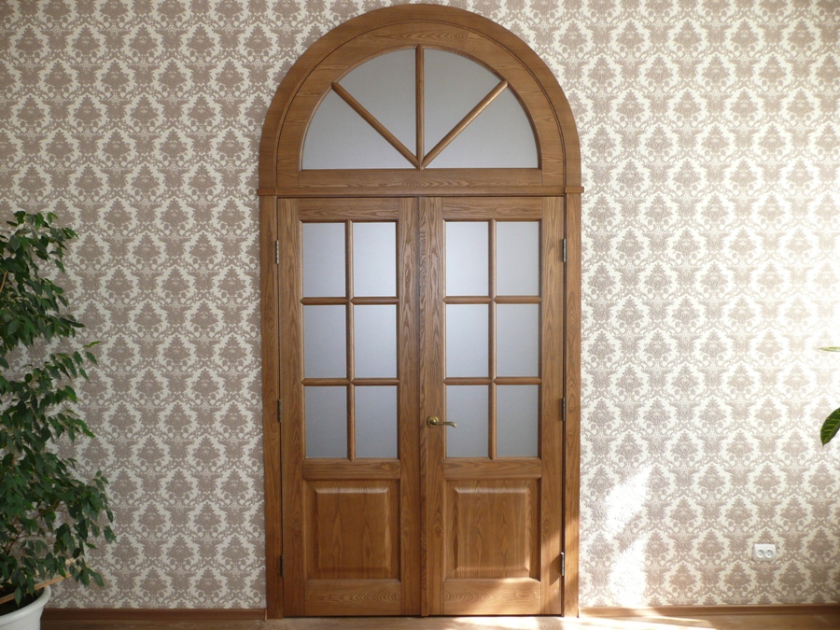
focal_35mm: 28
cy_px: 315
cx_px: 420
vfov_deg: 49.7
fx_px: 679
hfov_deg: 63.4
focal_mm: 4.6
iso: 125
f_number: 3.3
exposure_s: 1/30
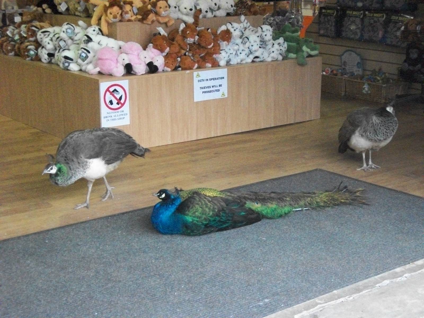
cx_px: 212
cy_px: 159
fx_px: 759
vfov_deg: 23.7
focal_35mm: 62
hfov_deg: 31.2
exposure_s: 1/60
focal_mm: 11
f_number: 4.1
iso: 800
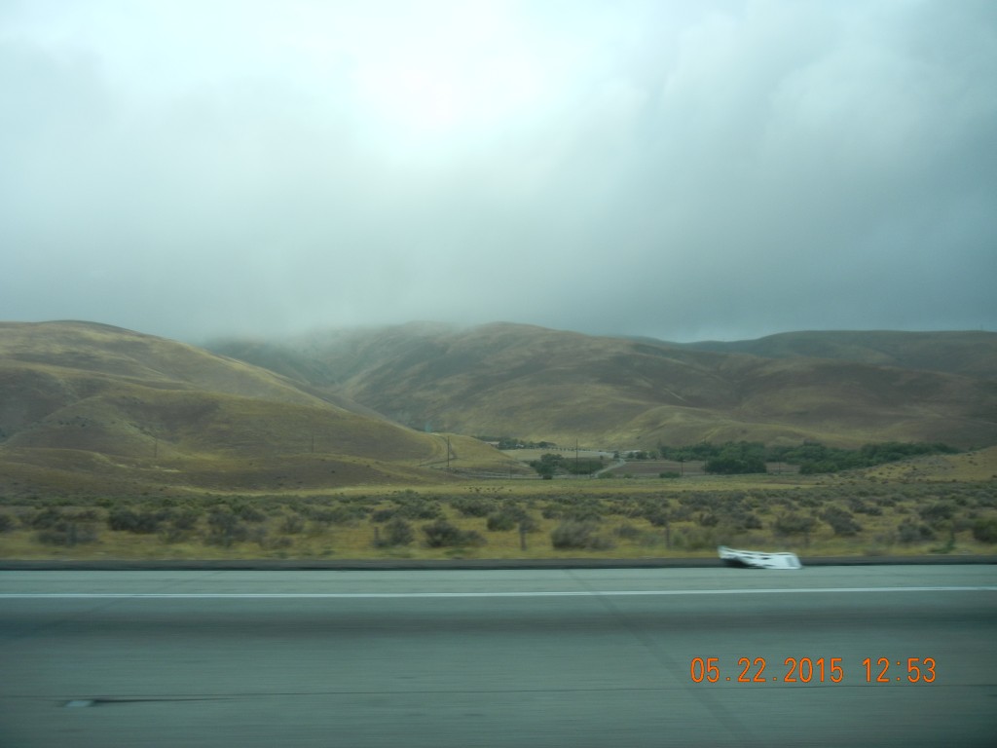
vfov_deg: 46.8
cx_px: 498
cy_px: 374
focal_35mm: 30
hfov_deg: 60.0
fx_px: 864
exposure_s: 1/380
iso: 160
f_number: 7
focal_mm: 5.4
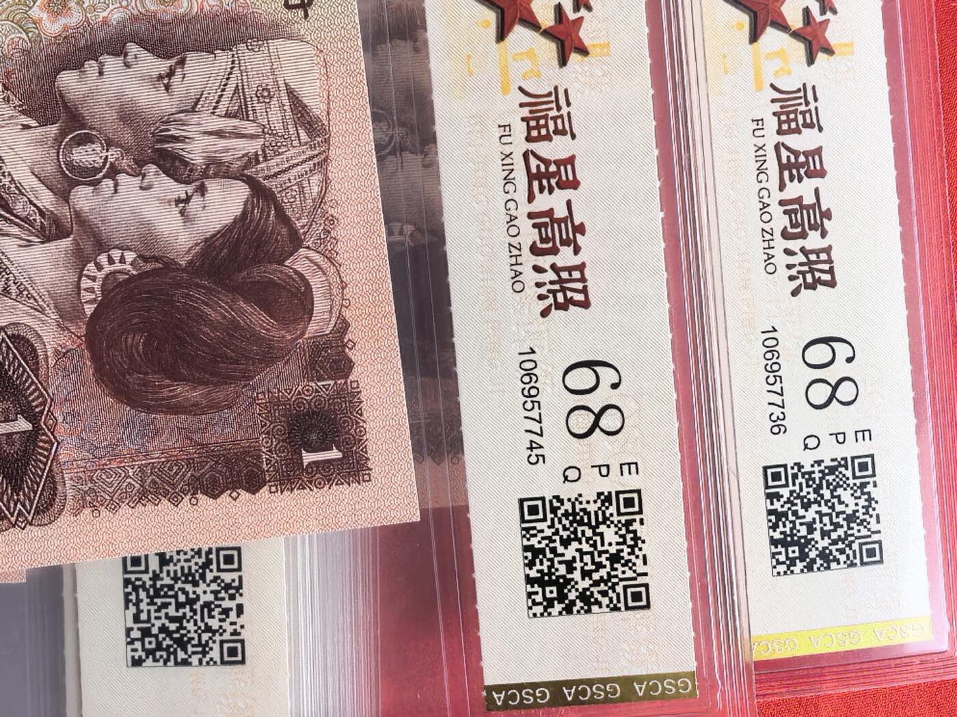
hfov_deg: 39.7
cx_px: 478
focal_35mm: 48
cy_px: 358
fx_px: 1327
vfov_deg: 30.3
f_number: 2.2
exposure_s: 1/253
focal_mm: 1.95
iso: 50
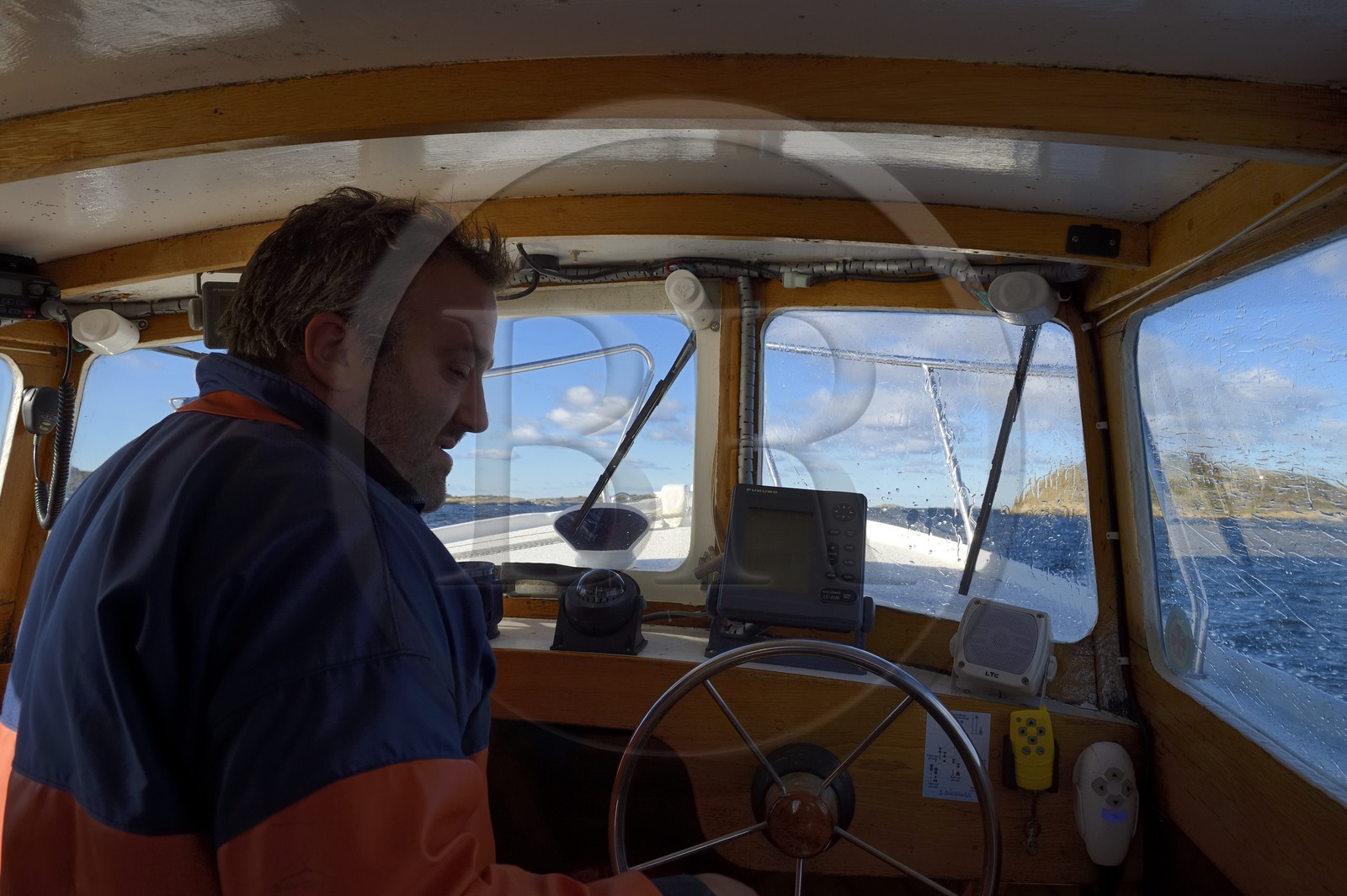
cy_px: 448
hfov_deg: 73.8
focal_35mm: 24
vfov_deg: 53.1
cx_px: 674
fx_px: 897
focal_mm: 24
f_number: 10
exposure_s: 1/640
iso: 400
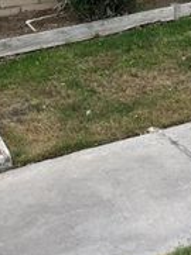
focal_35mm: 96
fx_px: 709
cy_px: -140
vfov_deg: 18.0
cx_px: 158
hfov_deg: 15.2
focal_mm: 5.1
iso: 50
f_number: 1.6
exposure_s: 1/858
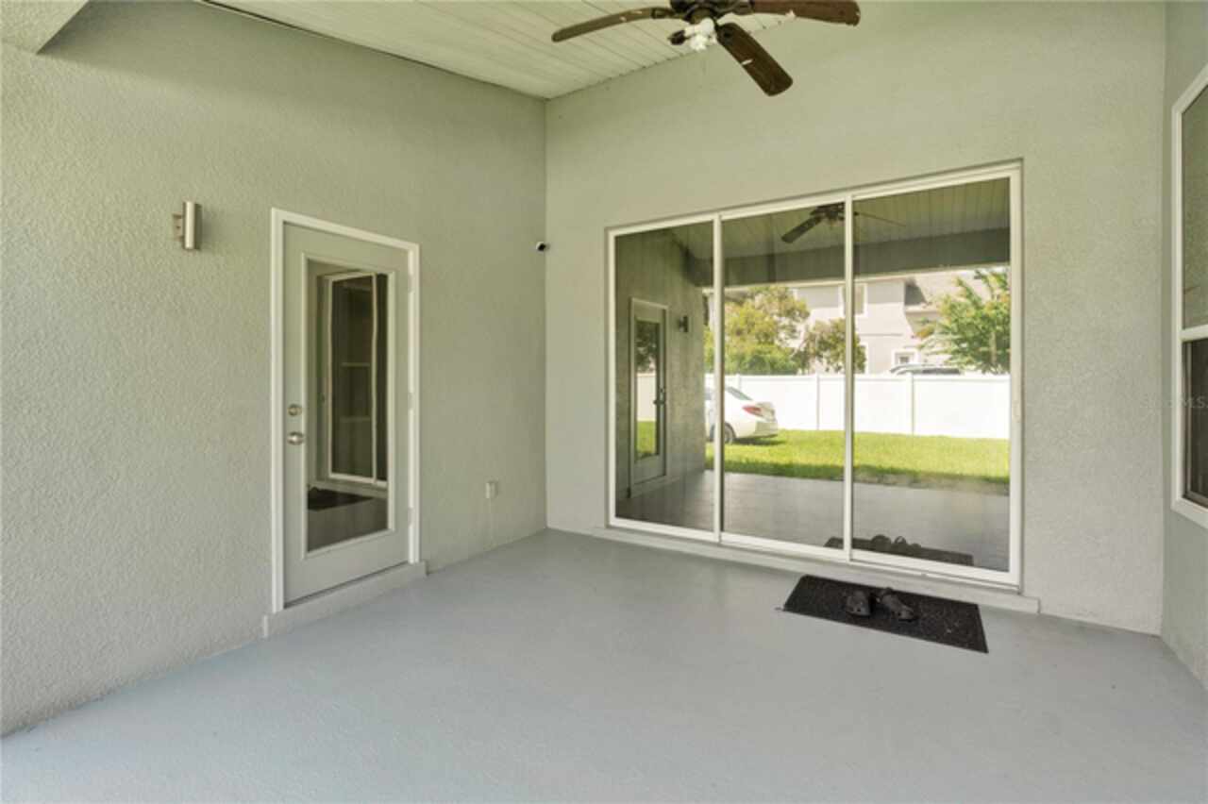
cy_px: 402
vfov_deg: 73.7
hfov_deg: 96.8
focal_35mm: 16
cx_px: 604
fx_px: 537
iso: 100
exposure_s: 1/160
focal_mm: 16
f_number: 4
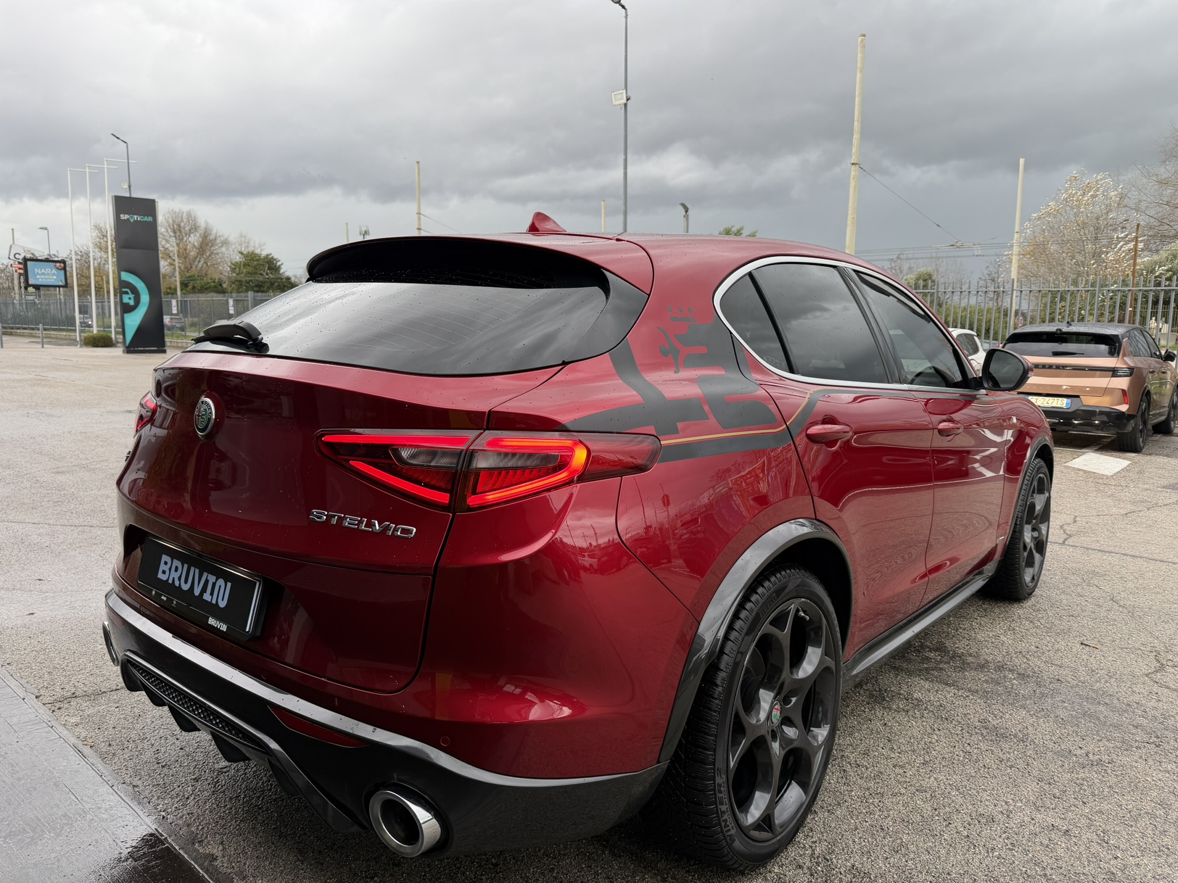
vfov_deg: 56.8
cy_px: 442
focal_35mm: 24
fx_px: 817
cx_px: 589
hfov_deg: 71.6
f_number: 1.78
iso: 50
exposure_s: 1/129
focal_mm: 6.76
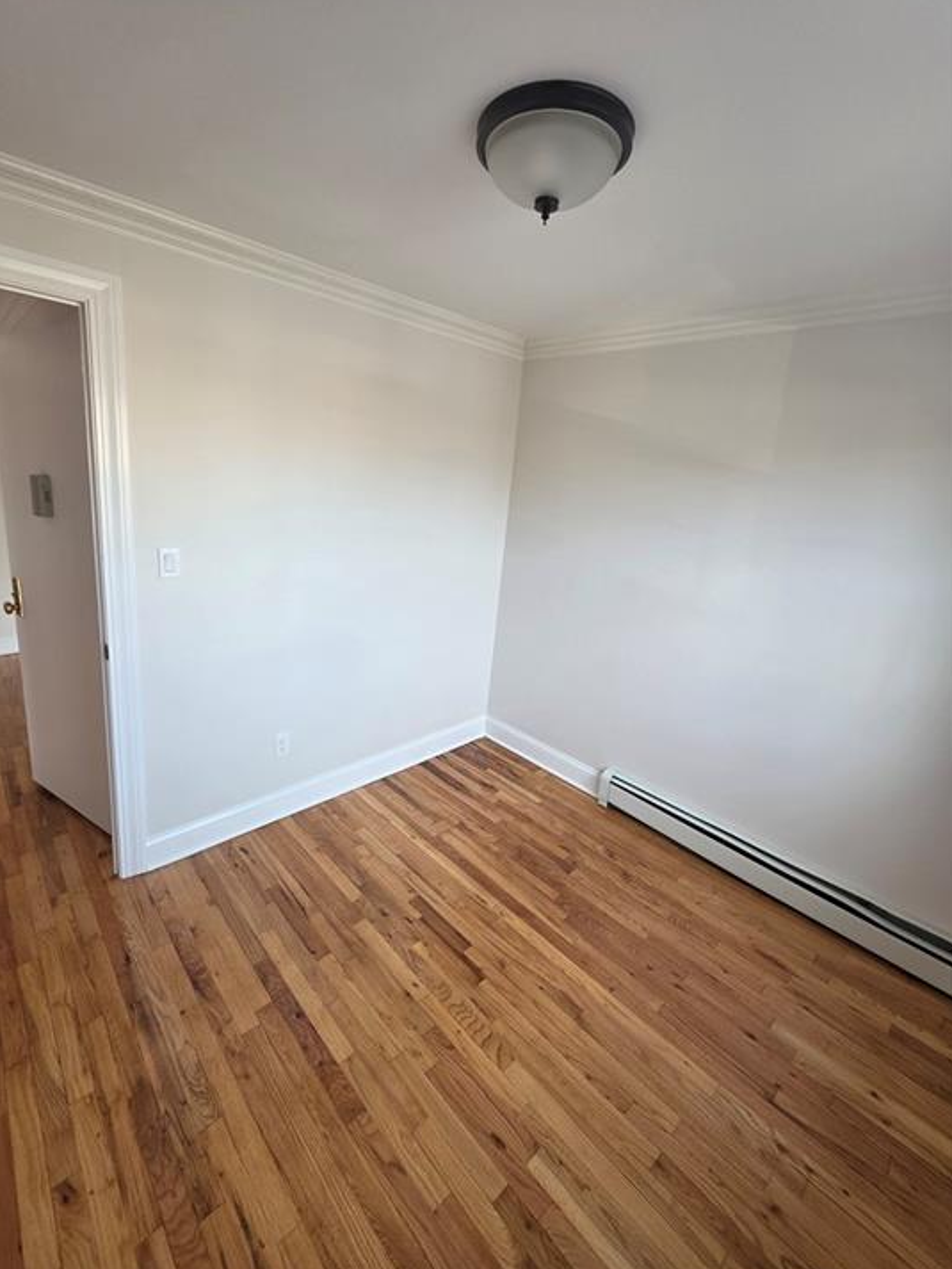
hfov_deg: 85.6
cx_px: 450
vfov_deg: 102.0
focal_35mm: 14
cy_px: 605
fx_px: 513
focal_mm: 2.2
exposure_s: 1/120
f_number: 1.9
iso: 125
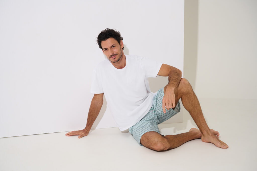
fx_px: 414
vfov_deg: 23.4
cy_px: 86
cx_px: 128
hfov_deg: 34.5
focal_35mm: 58
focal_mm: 58
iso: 200
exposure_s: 1/200
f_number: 8
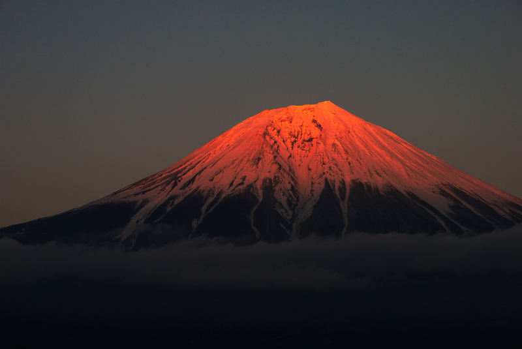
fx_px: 1524
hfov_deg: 19.4
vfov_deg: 13.1
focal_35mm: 105
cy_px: 174
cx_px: 261
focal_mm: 70
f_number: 9
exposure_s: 1/60
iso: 320
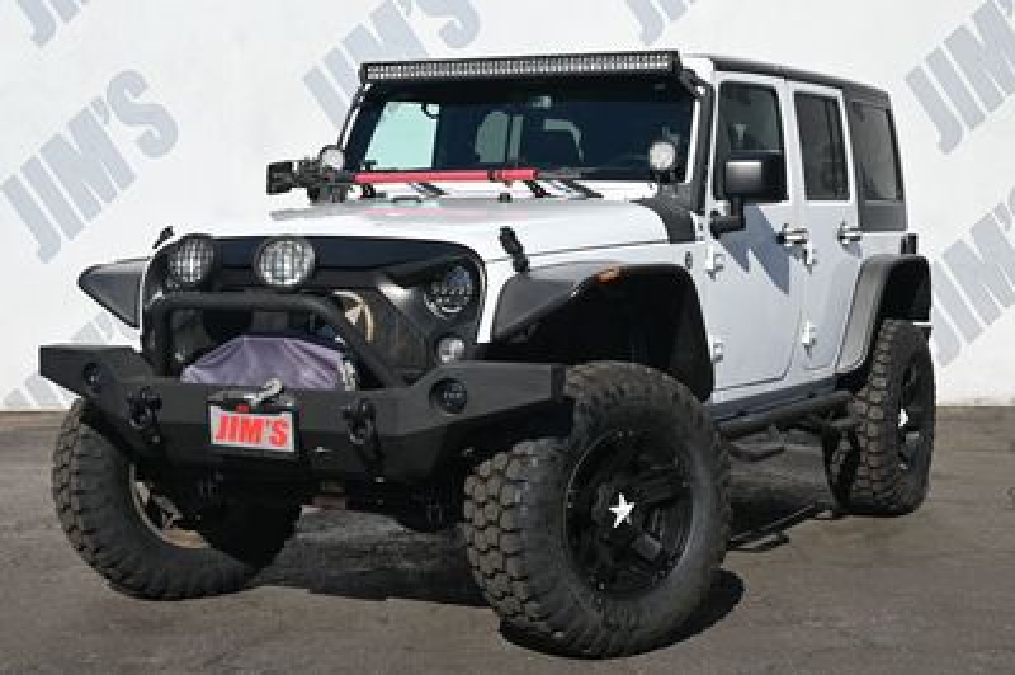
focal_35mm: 62
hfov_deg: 32.7
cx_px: 508
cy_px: 338
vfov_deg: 22.0
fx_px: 1732
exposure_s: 1/320
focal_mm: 41
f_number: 6.3
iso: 100
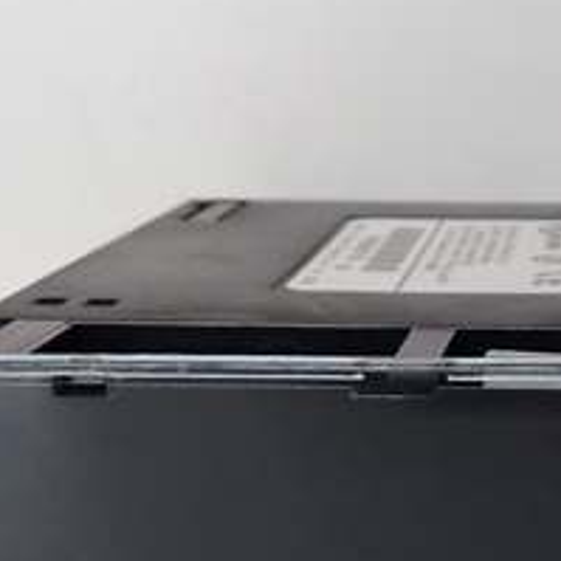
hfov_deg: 22.8
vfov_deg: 23.6
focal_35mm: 72
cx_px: 595
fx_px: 1320
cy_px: 460
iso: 188
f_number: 2
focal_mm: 3.79
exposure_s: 1/33
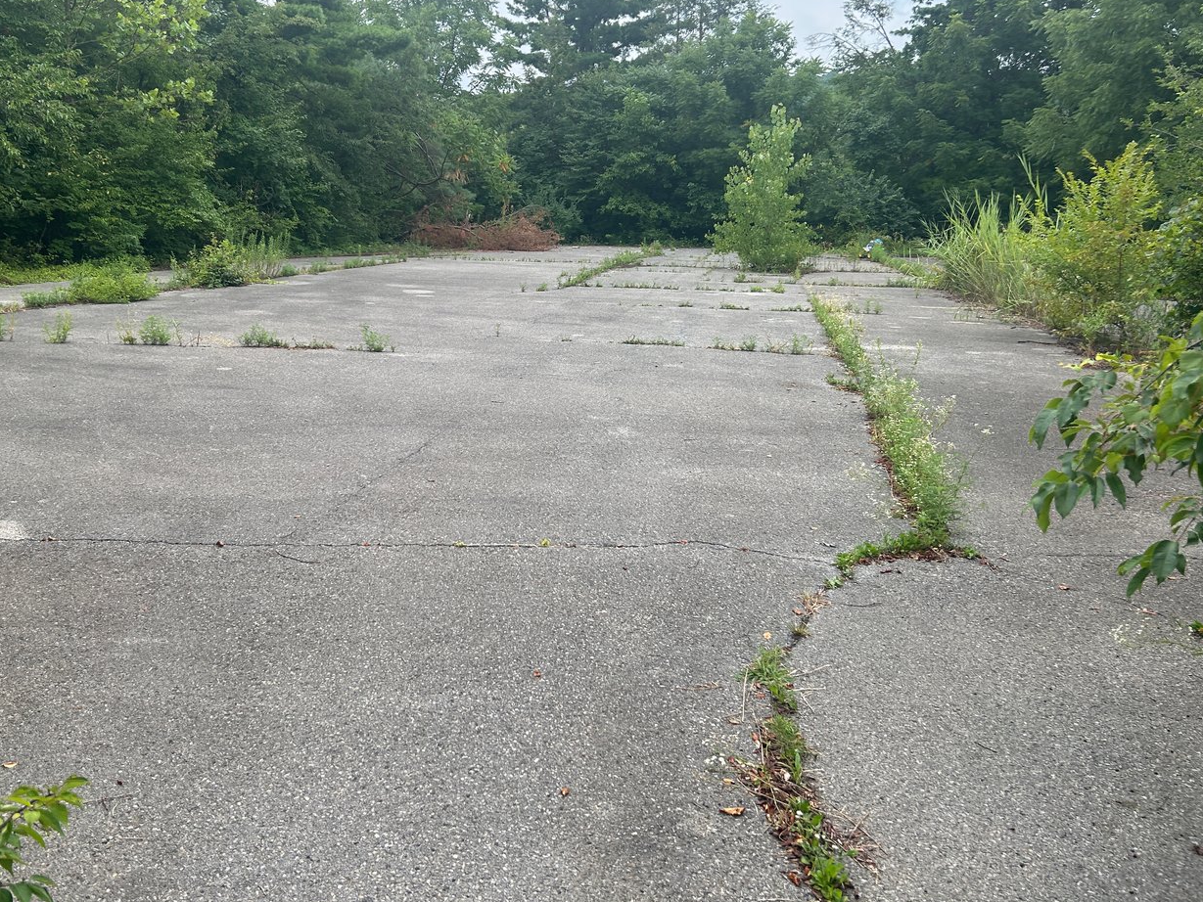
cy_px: 354
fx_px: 1112
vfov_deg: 43.9
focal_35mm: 32
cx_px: 488
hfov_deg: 56.4
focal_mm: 5.7
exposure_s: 1/1449
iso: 50
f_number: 1.5
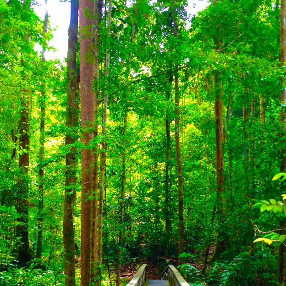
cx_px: 153
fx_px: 430
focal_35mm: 46
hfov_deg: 36.8
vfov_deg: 35.9
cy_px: 216
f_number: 2.4
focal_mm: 4.13
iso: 80
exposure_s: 1/40
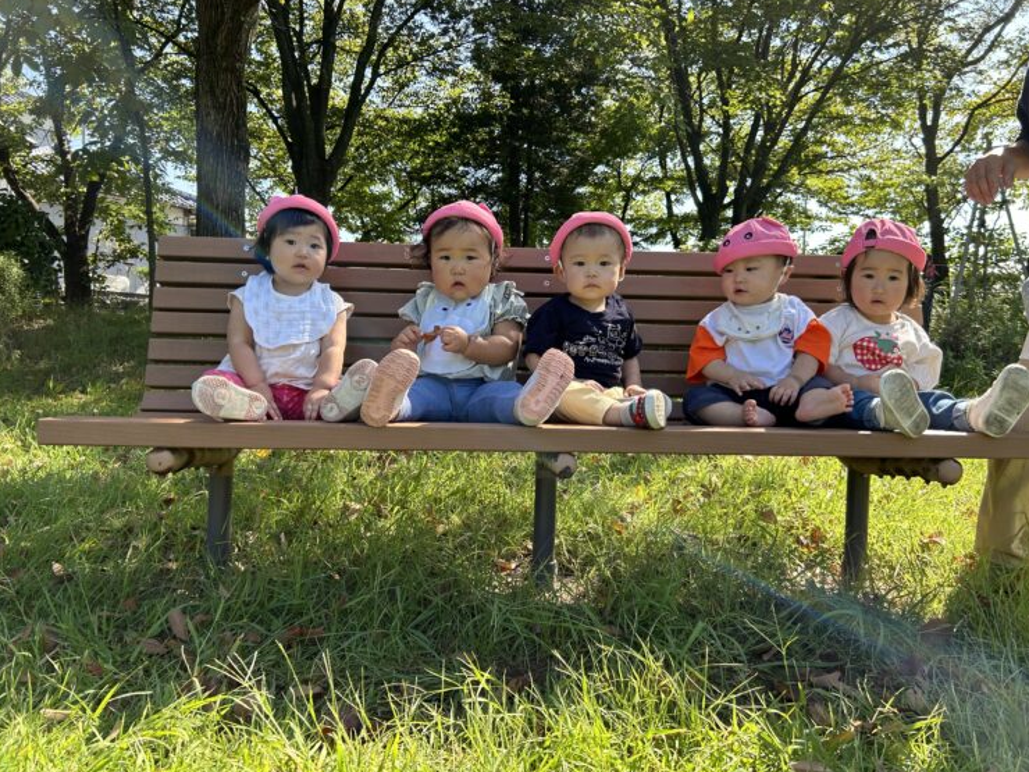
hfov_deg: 65.3
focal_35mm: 27
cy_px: 378
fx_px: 803
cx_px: 524
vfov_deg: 51.4
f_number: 1.5
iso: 50
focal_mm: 5.7
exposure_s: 1/696
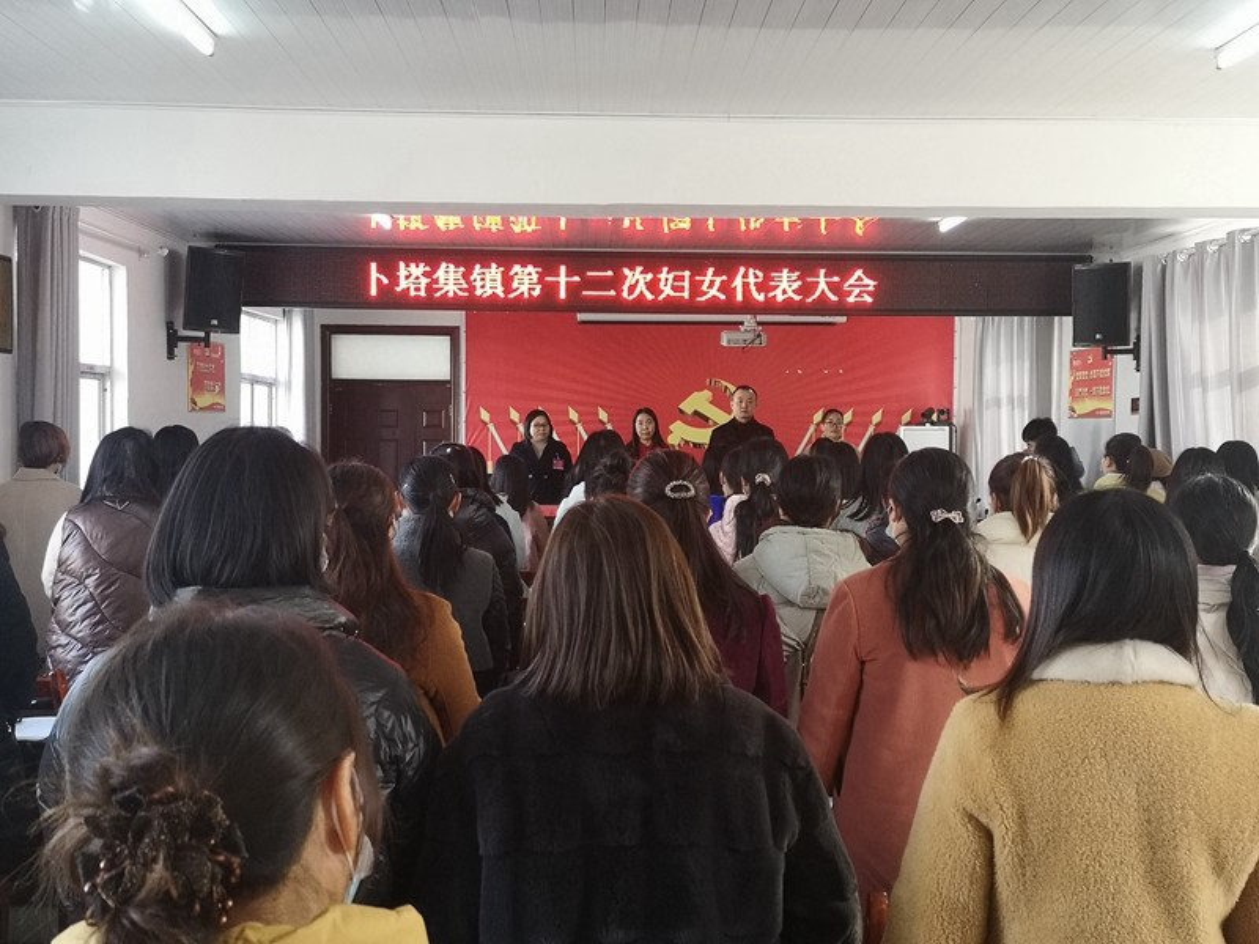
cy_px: 472
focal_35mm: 37
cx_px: 630
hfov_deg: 50.1
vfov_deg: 38.7
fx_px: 1346
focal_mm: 3.95
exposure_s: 1/50
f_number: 1.8
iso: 100
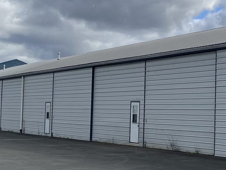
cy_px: 69
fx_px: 601
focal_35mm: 92
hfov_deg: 20.5
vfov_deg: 16.1
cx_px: 233
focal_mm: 5.1
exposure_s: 1/5076
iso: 50
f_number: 1.6
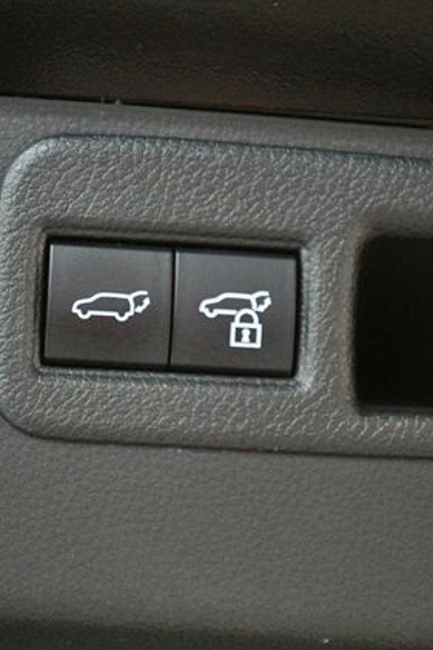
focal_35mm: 141
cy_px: 323
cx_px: 185
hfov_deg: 9.7
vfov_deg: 14.6
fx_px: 2546
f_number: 5
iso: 8000
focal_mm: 62
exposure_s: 1/60
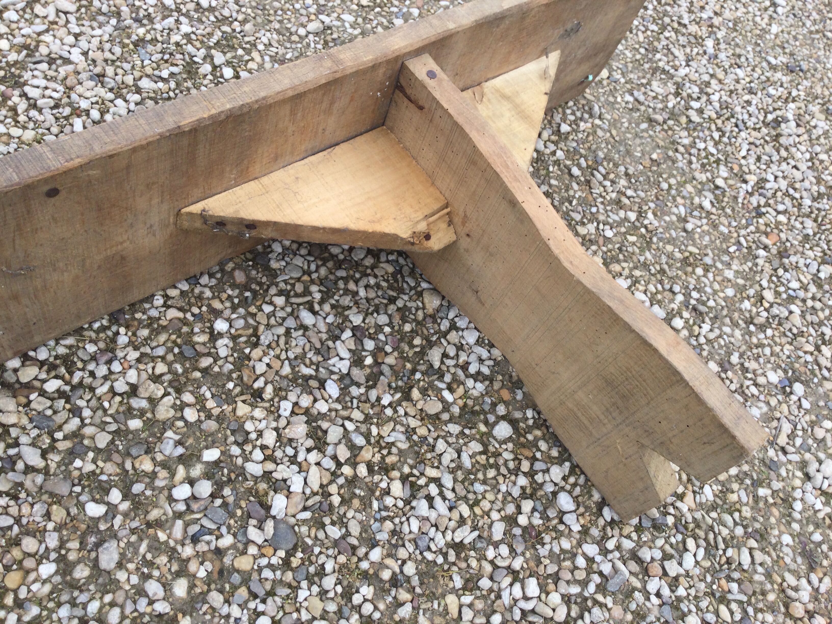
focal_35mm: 31
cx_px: 416
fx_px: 745
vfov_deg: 45.4
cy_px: 312
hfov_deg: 58.4
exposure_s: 1/337
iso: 25
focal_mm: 3.3
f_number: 2.4
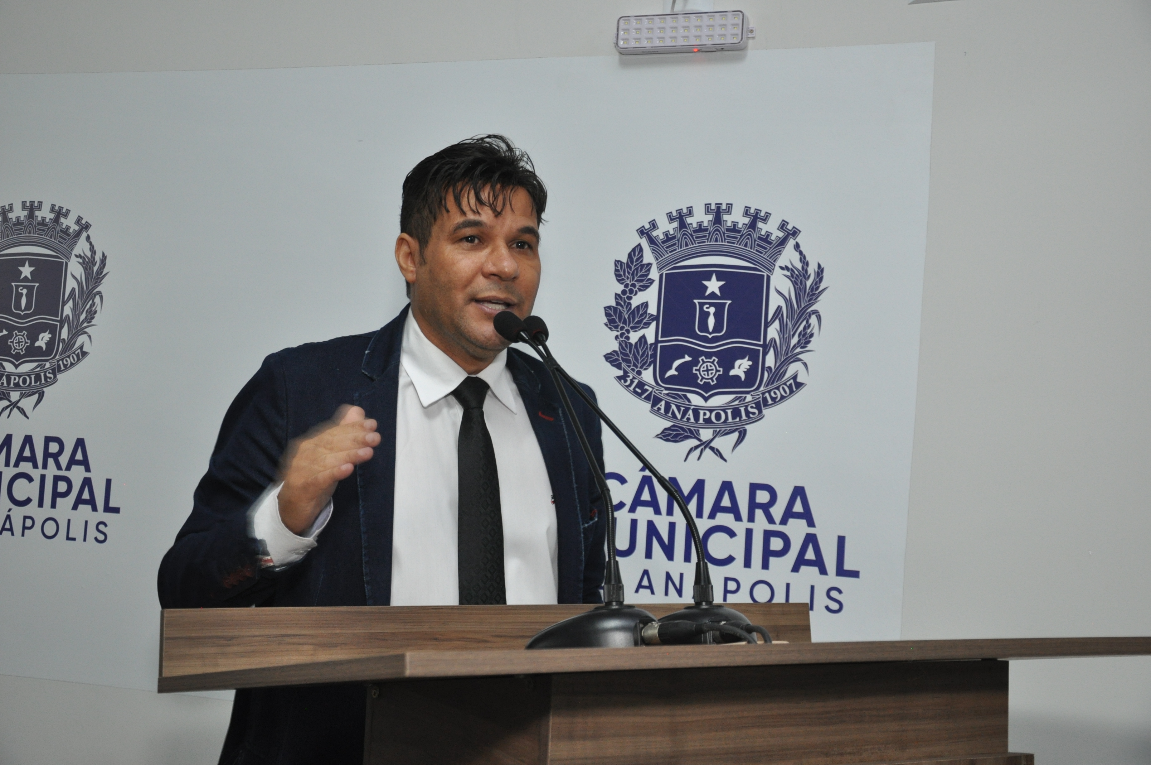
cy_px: 382
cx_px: 576
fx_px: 1916
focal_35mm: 60
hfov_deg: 33.4
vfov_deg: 22.6
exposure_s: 1/60
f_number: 5.6
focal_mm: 40
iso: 800
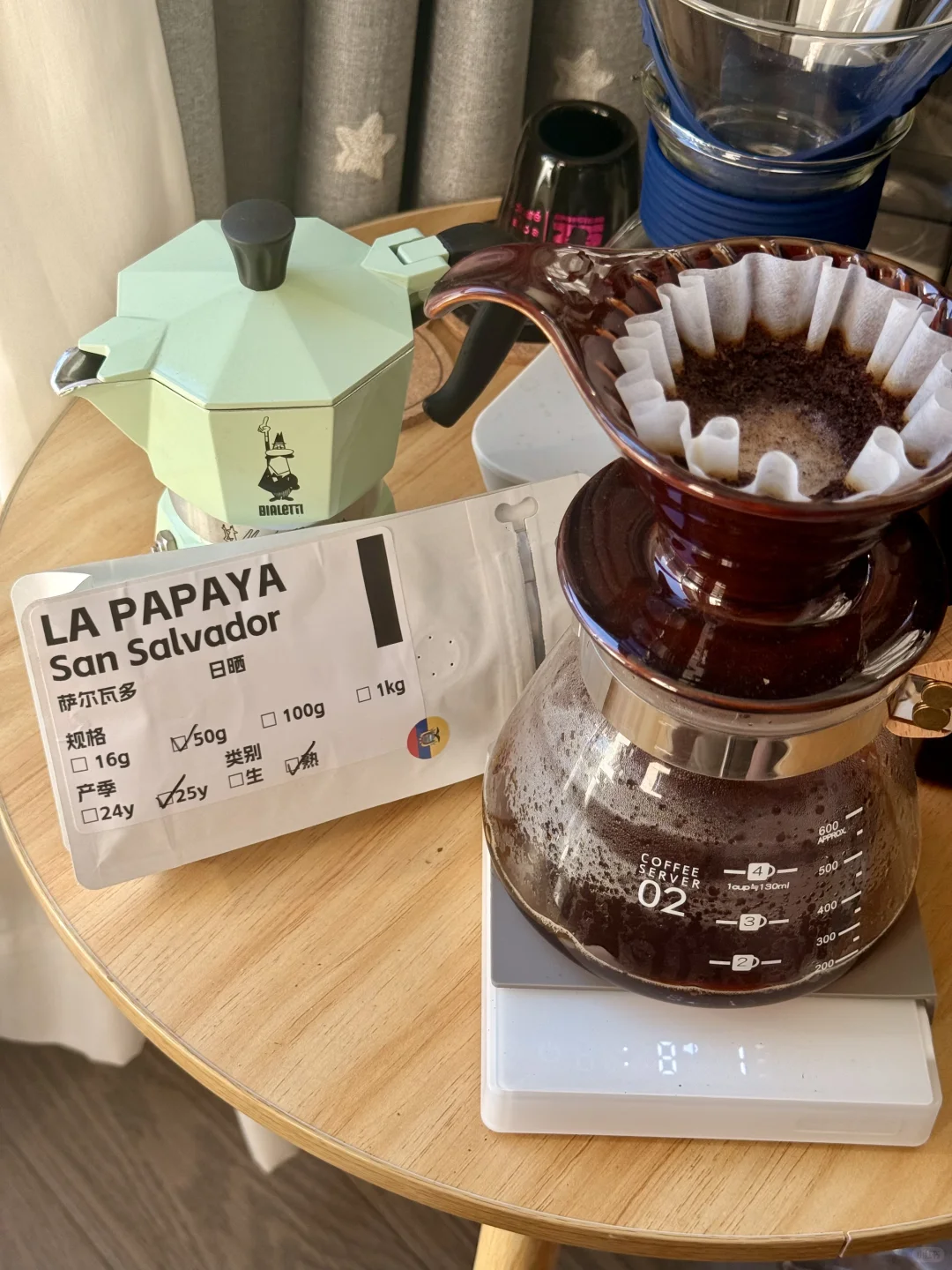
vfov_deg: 39.7
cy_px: 635
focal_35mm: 48
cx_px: 476
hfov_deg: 30.3
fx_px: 1760
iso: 64
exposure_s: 1/382
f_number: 1.78
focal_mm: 6.76
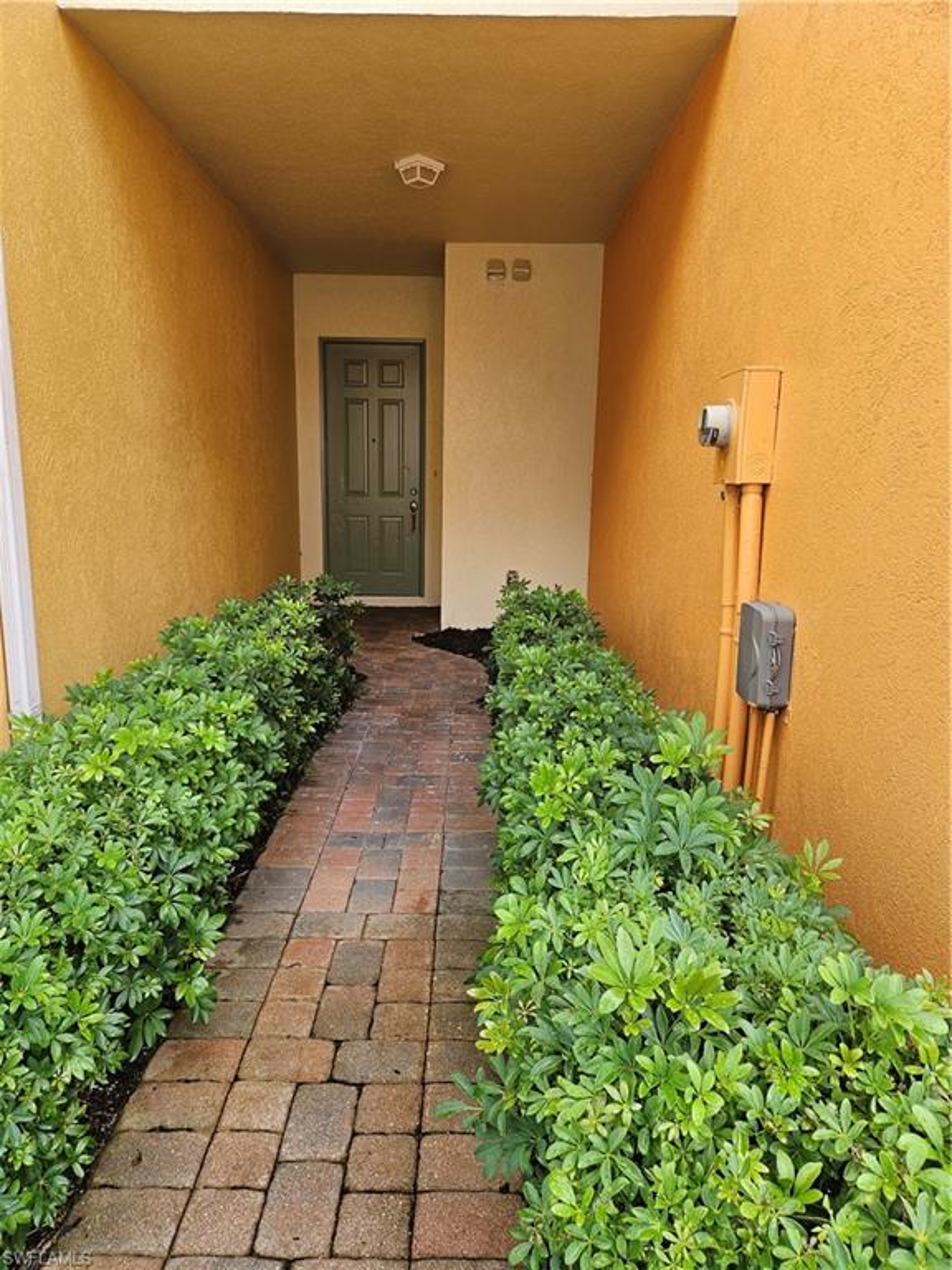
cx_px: 476
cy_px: 635
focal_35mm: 23
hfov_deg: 58.9
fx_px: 843
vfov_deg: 73.9
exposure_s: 1/127
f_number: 1.8
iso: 25
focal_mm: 5.4
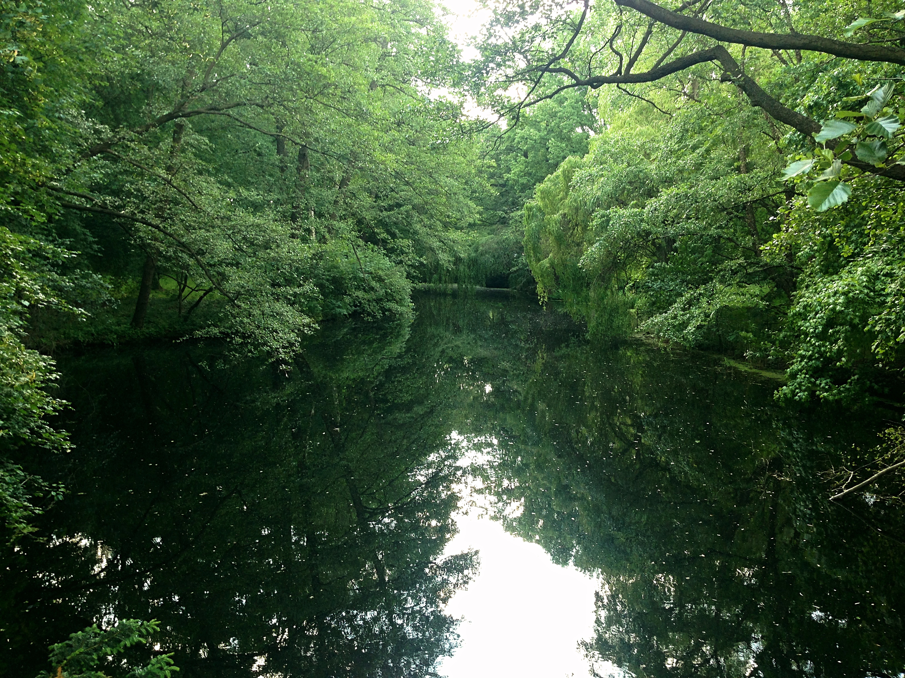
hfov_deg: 55.4
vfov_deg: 42.9
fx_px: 863
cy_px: 339
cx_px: 452
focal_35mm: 33
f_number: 2.4
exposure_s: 1/60
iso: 50
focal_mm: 4.12
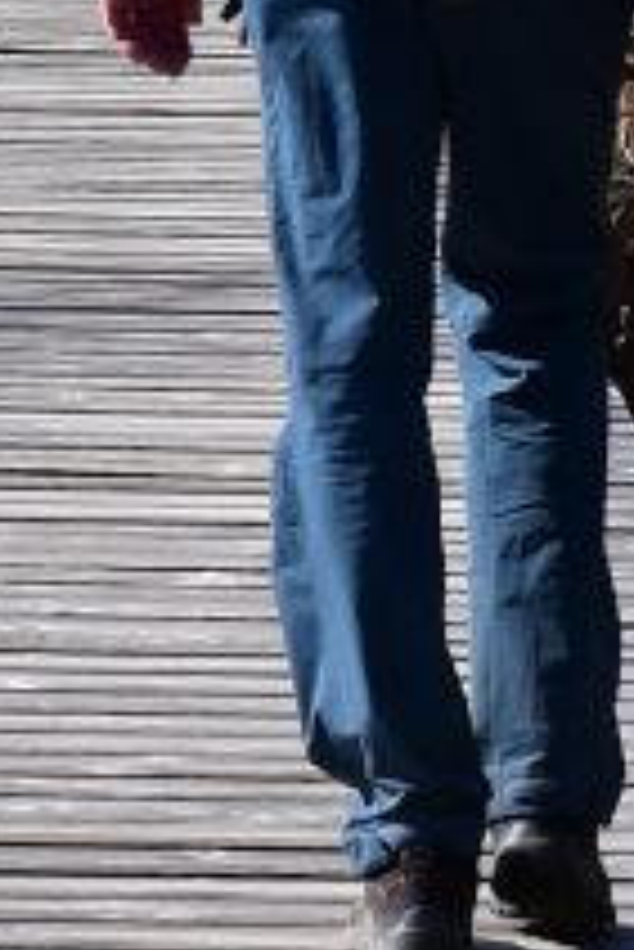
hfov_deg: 3.0
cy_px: -570
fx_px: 11999
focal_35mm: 455
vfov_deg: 4.5
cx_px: -674
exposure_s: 1/320
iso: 200
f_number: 10
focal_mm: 40
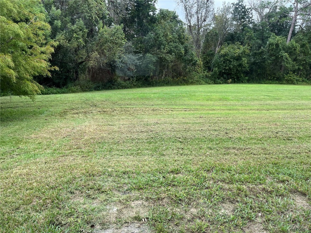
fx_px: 234
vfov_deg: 53.1
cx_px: 156
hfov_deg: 67.3
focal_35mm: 26
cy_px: 116
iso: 50
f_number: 1.6
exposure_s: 1/718
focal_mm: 5.1
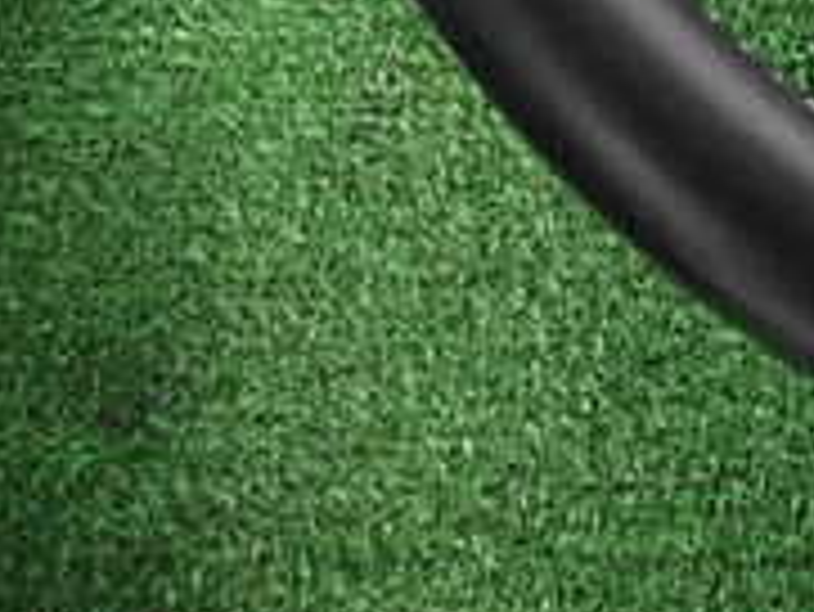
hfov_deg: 20.2
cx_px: 1232
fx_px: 1953
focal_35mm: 83
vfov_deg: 16.0
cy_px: -360
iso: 200
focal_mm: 4.5
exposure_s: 1/40
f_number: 2
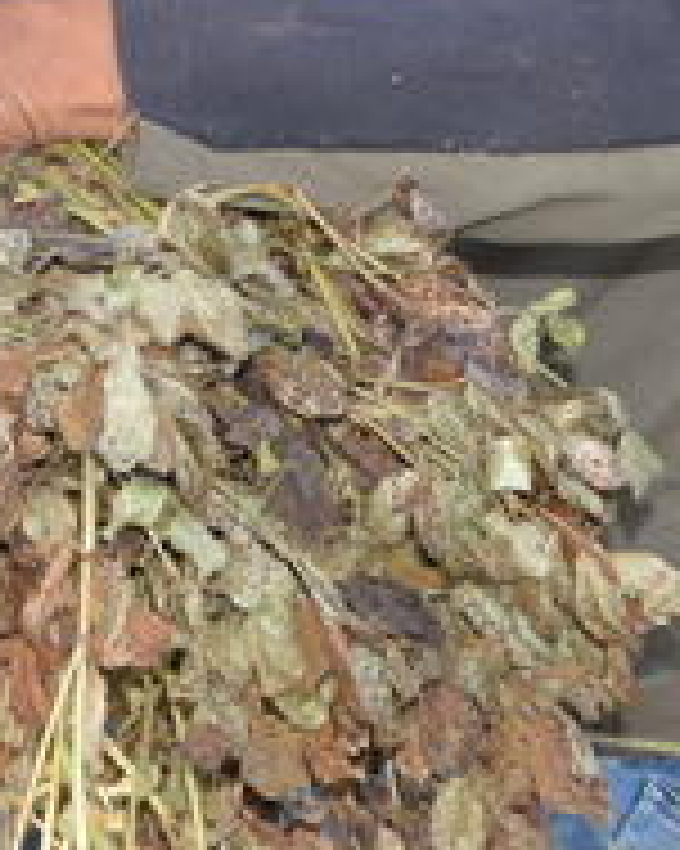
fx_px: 3172
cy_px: 137
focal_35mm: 126
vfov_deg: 15.2
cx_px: 59
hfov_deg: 12.1
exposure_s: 1/125
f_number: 8
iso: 200
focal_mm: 18
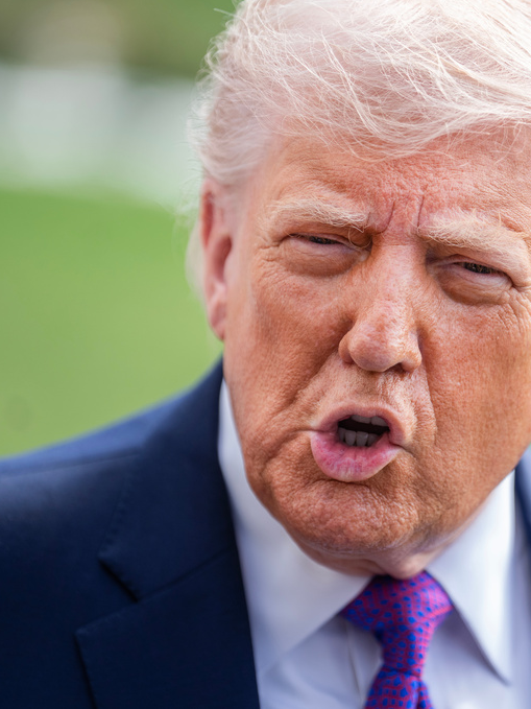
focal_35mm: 290
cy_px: 353
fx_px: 5933
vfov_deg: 6.8
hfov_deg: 5.1
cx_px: 355
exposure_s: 1/1600
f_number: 2.8
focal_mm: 200
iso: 320
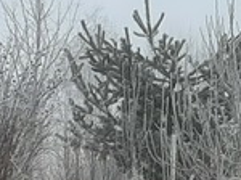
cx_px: -347
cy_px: 326
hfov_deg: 9.8
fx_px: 1237
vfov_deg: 8.0
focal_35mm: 178
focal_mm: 3.93
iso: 40
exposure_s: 1/115
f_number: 1.7
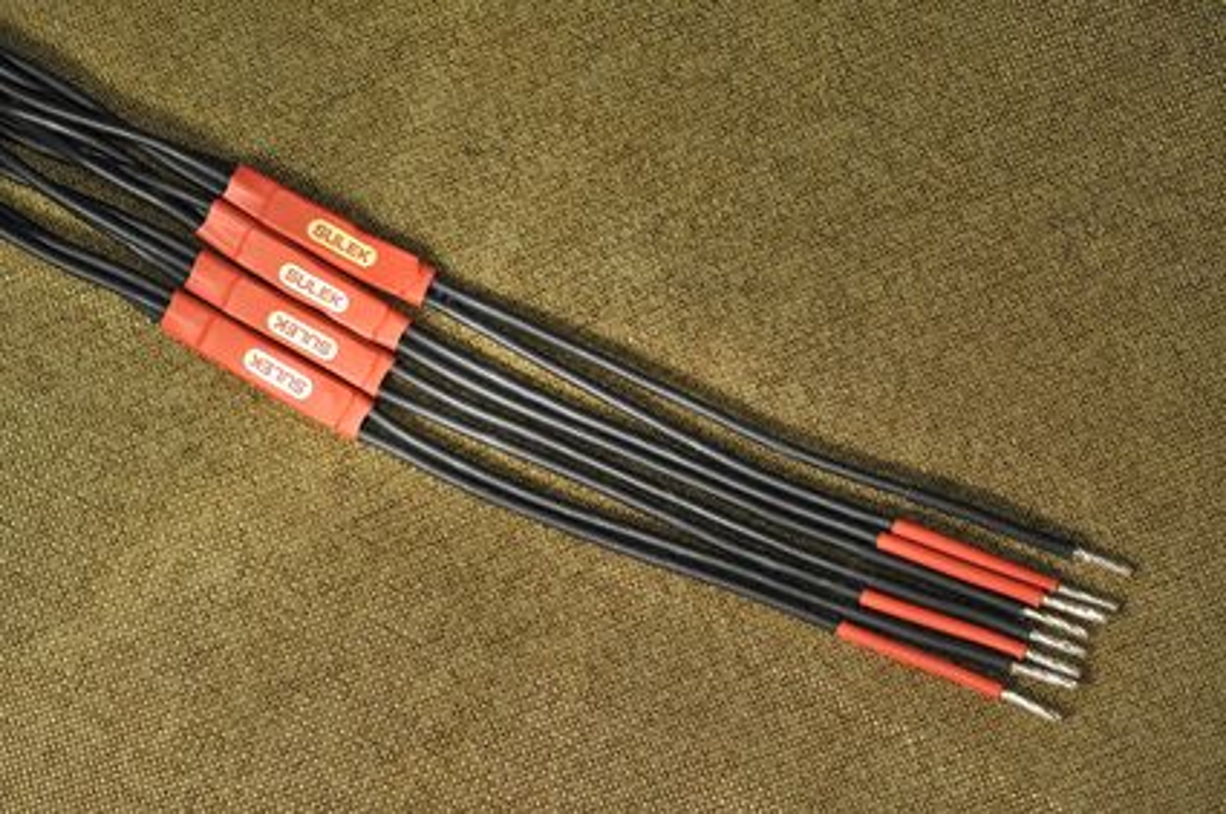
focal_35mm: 105
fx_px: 3570
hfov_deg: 19.5
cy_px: 407
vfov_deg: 13.0
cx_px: 613
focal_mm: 105
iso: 1250
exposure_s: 1/100
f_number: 4
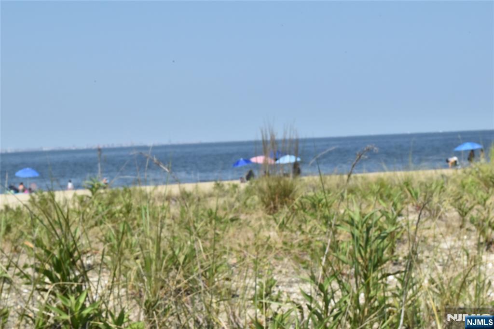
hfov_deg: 24.6
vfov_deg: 16.5
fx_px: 1132
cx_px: 247
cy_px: 164
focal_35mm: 82
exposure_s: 1/200
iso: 1000
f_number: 32
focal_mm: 55
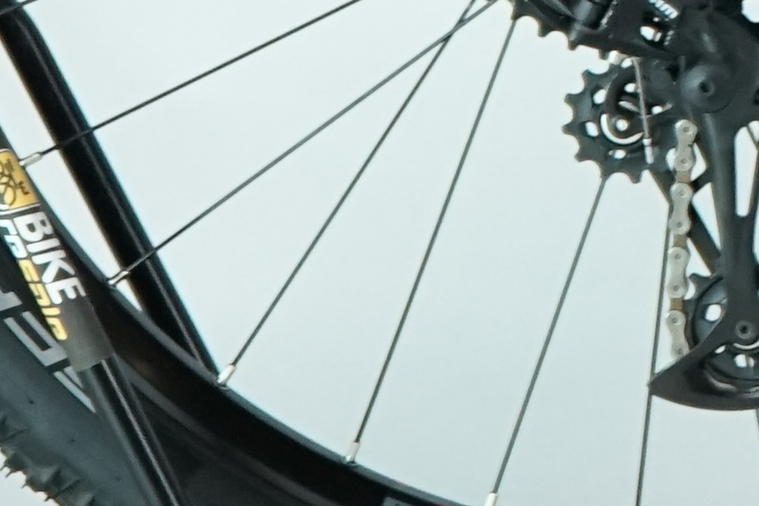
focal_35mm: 376
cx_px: 2157
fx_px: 7925
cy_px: -738
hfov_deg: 5.2
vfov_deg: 3.6
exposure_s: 1/200
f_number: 5.6
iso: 2000
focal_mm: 55
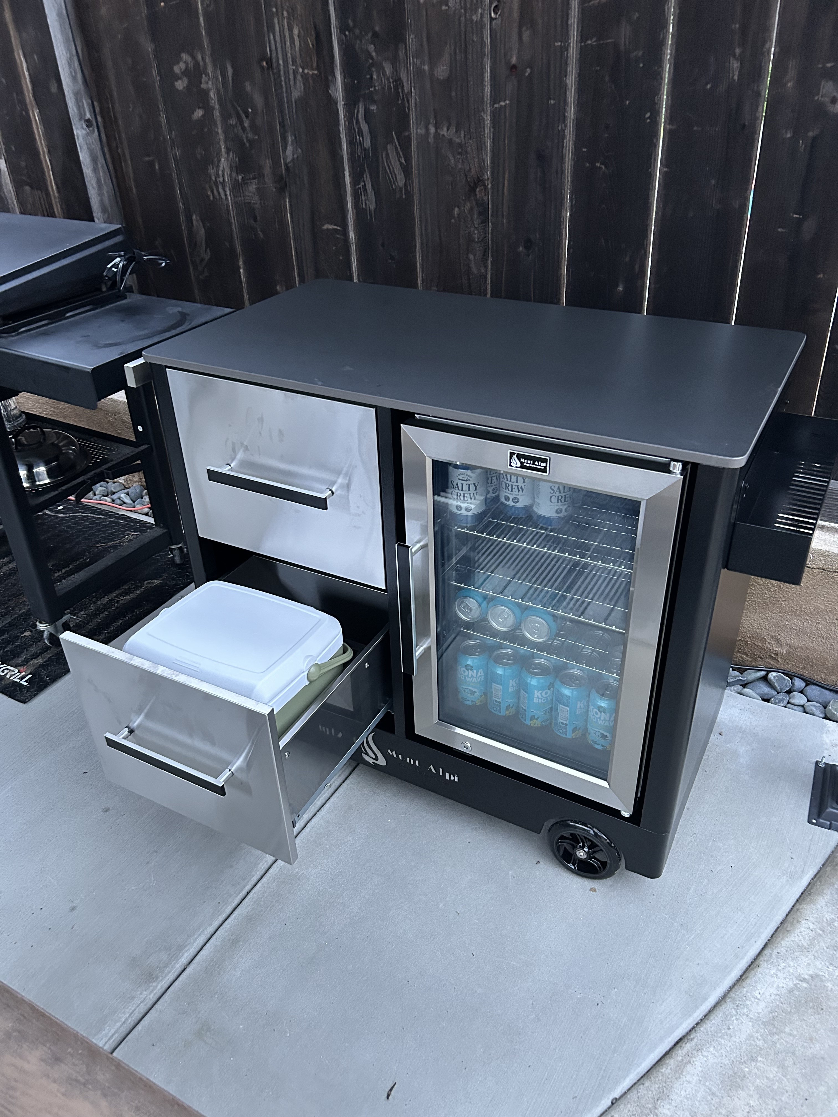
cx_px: 419
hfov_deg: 53.1
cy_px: 558
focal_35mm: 26
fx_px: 839
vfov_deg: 67.3
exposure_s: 1/51
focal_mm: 5.7
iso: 500
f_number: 1.5
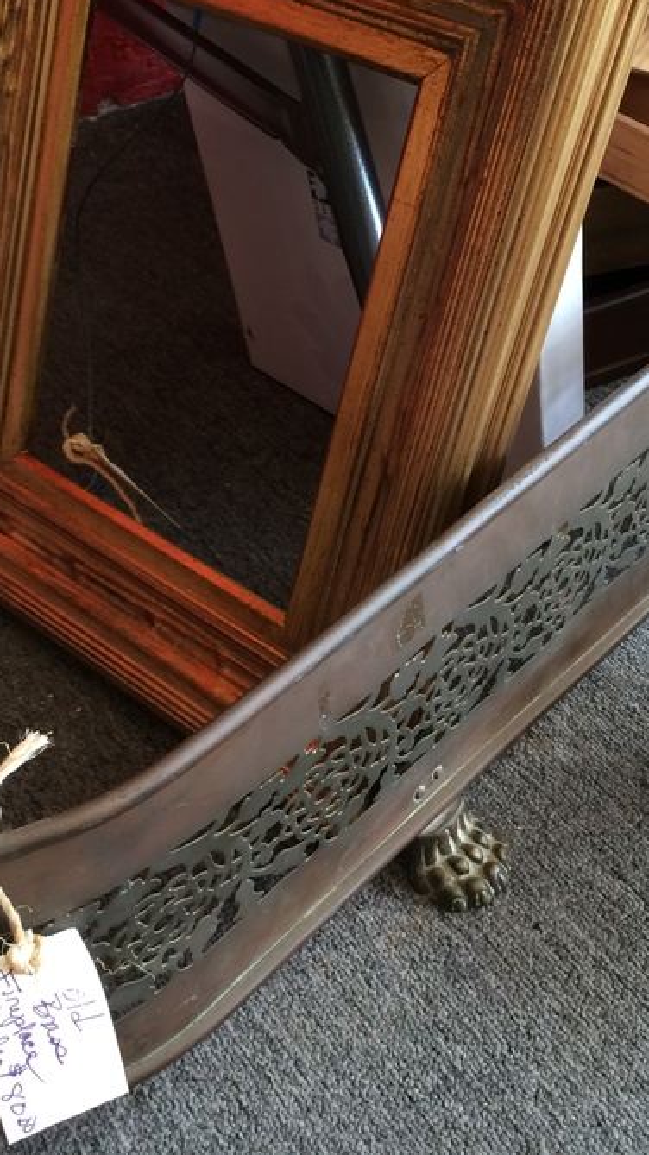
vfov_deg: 46.4
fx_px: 1347
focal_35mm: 44
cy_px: 576
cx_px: 390
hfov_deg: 27.0
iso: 80
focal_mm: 4.12
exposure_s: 1/30
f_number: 2.2
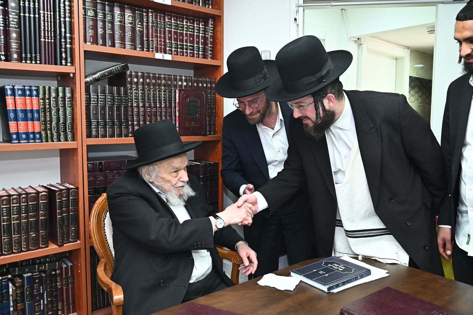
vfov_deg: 42.3
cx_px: 236
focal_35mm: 31
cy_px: 158
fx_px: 407
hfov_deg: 60.3
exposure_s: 1/200
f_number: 7.1
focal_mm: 31
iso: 4000
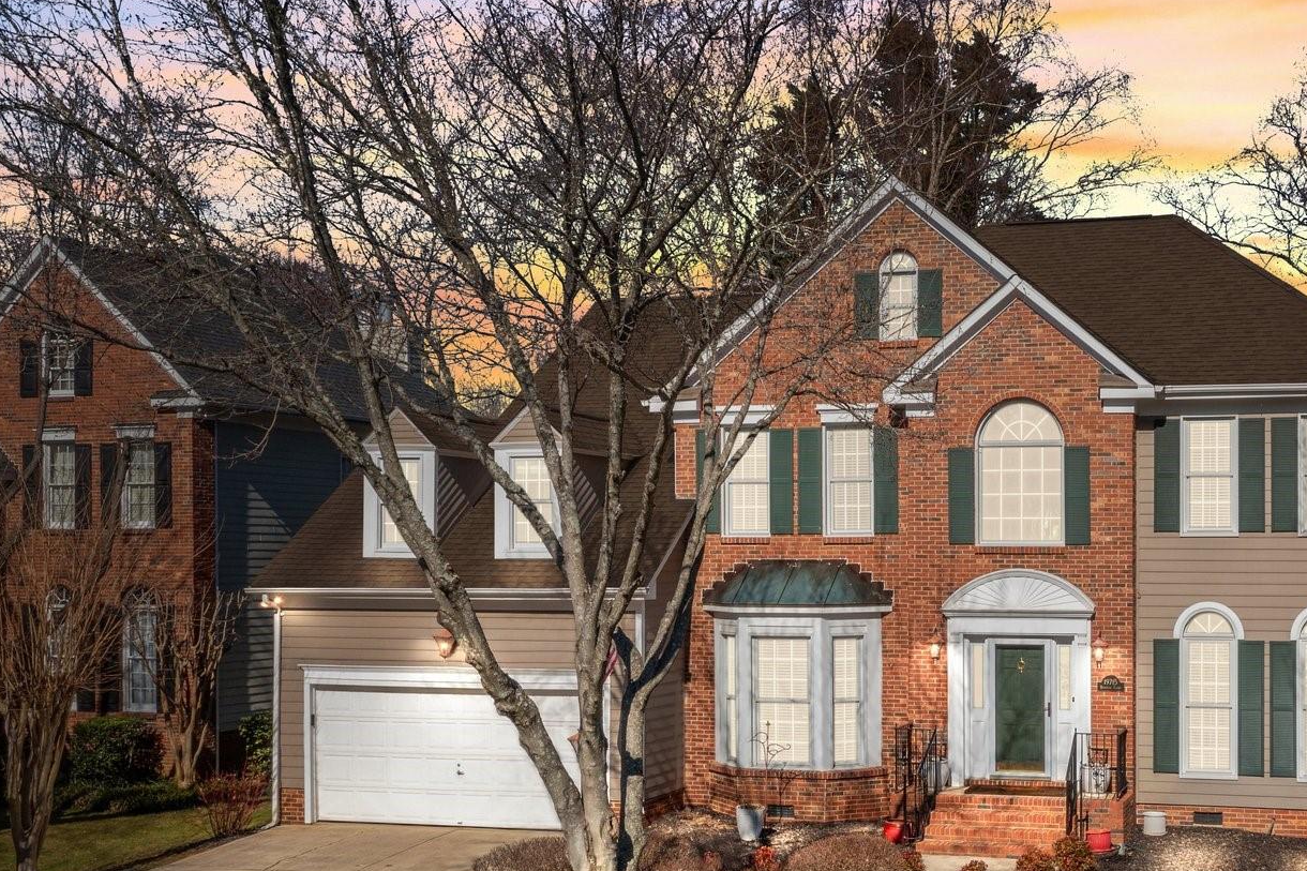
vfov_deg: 28.5
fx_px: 1706
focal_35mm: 47
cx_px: 904
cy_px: 566
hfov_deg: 41.2
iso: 100
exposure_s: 1/640
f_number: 6.3
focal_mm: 10.26
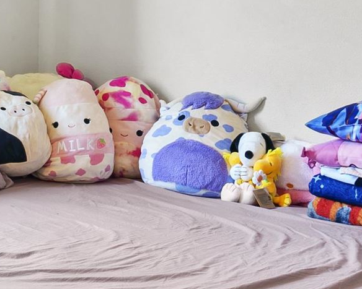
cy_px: -5
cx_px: 61
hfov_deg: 23.7
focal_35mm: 79
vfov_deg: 18.8
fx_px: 846
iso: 80
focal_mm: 16
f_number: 8
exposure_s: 1.6
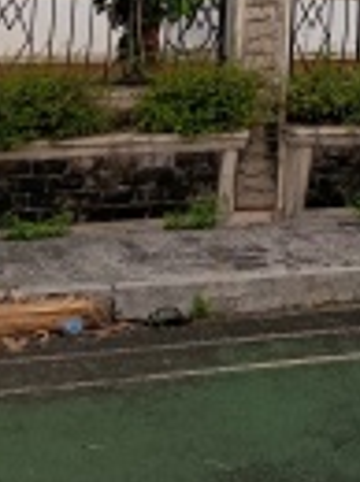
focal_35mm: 85
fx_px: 1183
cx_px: 354
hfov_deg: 17.0
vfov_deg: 20.4
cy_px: -200
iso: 90
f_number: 1.7
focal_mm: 5.27
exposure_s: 1/100
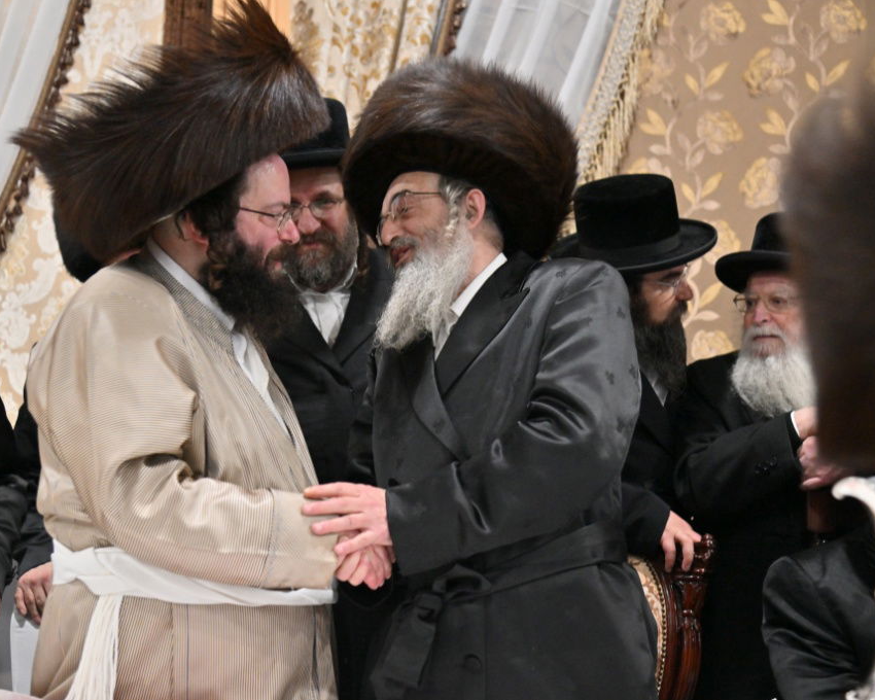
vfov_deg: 29.1
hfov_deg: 36.0
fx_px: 1347
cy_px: 351
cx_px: 391
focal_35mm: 52
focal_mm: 46
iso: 2000
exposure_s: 1/400
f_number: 4
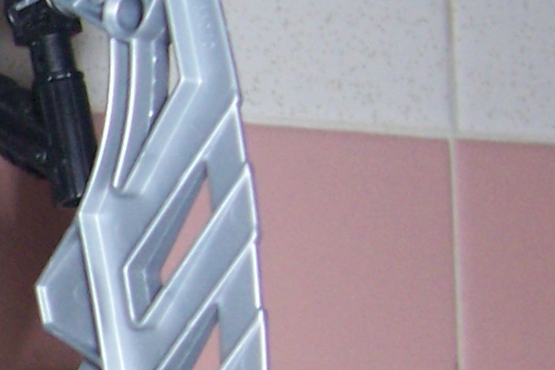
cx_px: -468
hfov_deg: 12.8
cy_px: 364
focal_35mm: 145
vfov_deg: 9.4
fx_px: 2235
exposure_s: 1/60
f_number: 2.7
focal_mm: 5.6
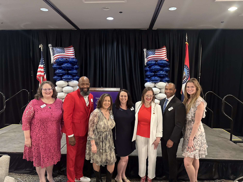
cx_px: 122
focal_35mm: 24
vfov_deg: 56.8
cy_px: 91
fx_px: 168
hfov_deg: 71.6
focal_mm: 6.86
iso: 800
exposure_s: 1/60
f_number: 1.78
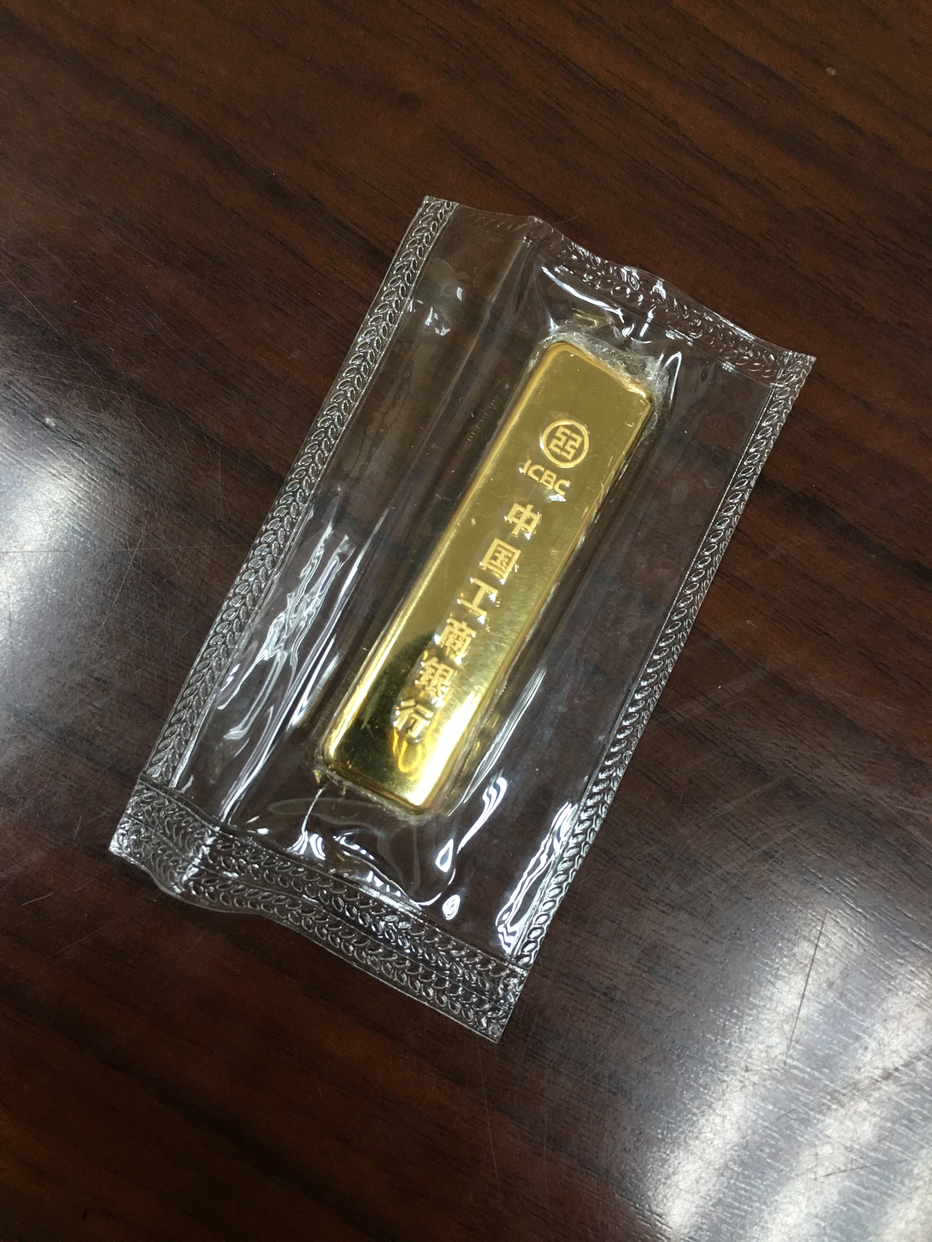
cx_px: 466
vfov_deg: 61.7
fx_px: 1041
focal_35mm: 29
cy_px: 621
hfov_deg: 48.2
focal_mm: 4.15
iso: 64
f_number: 2.2
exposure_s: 1/33
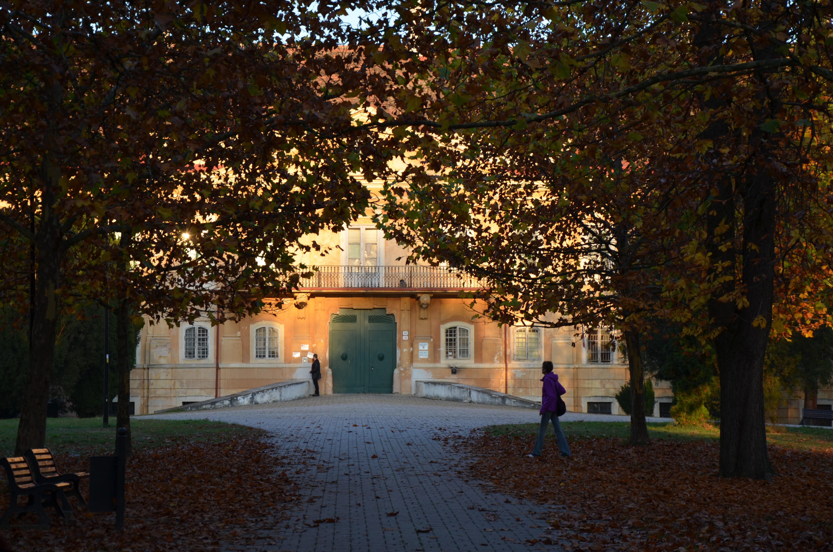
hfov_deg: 19.5
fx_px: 2425
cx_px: 416
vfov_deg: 13.0
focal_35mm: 105
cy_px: 276
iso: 200
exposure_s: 1/125
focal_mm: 70
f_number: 5.6
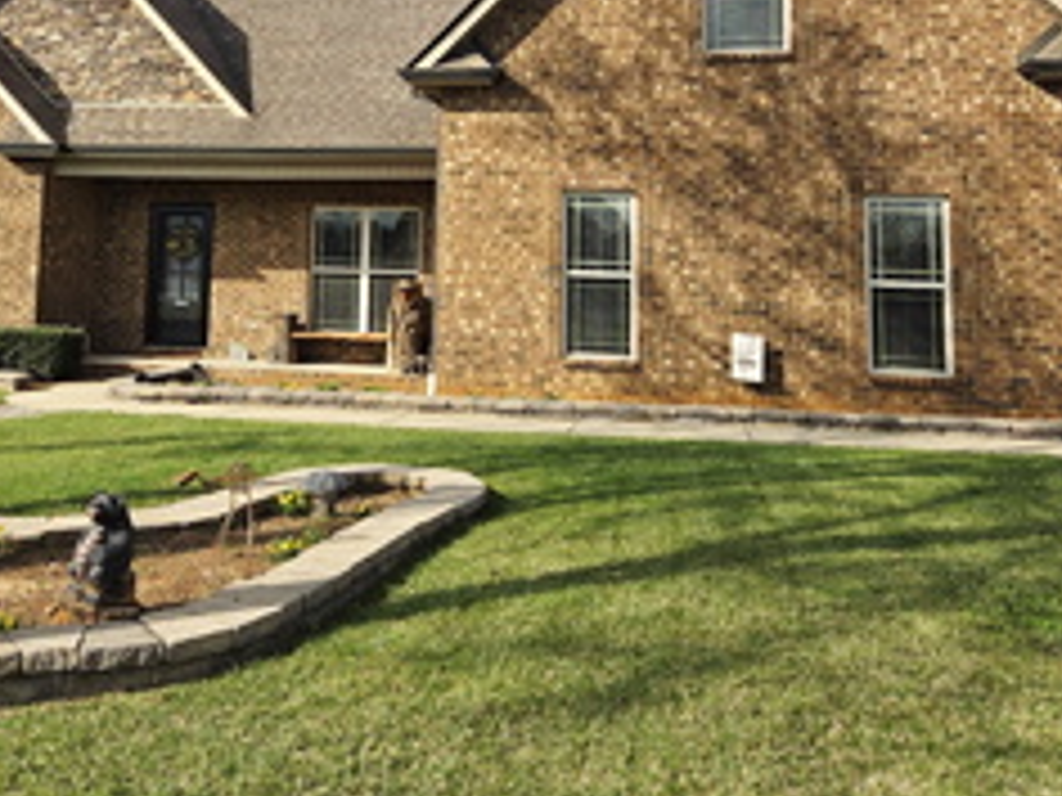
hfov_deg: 47.2
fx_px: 1196
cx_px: 364
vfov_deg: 35.5
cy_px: 148
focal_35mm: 39
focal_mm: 5.4
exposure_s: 1/5000
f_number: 1.8
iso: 80
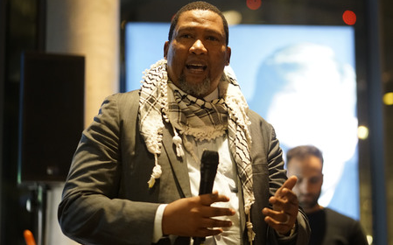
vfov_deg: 15.0
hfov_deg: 23.8
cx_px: 196
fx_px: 931
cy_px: 115
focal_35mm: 87
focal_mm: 85
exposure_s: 1/125
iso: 2500
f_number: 2
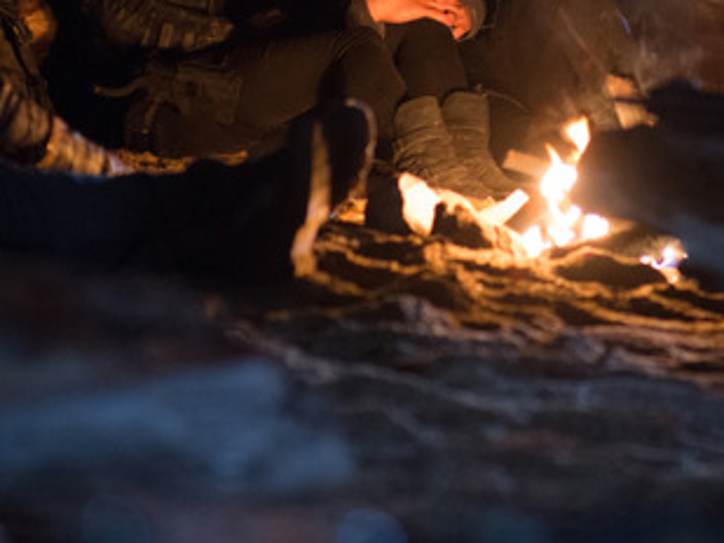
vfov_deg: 7.2
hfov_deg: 9.6
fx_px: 4310
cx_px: 609
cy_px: -56
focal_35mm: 206
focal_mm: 85
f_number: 2
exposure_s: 1/60
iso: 4000
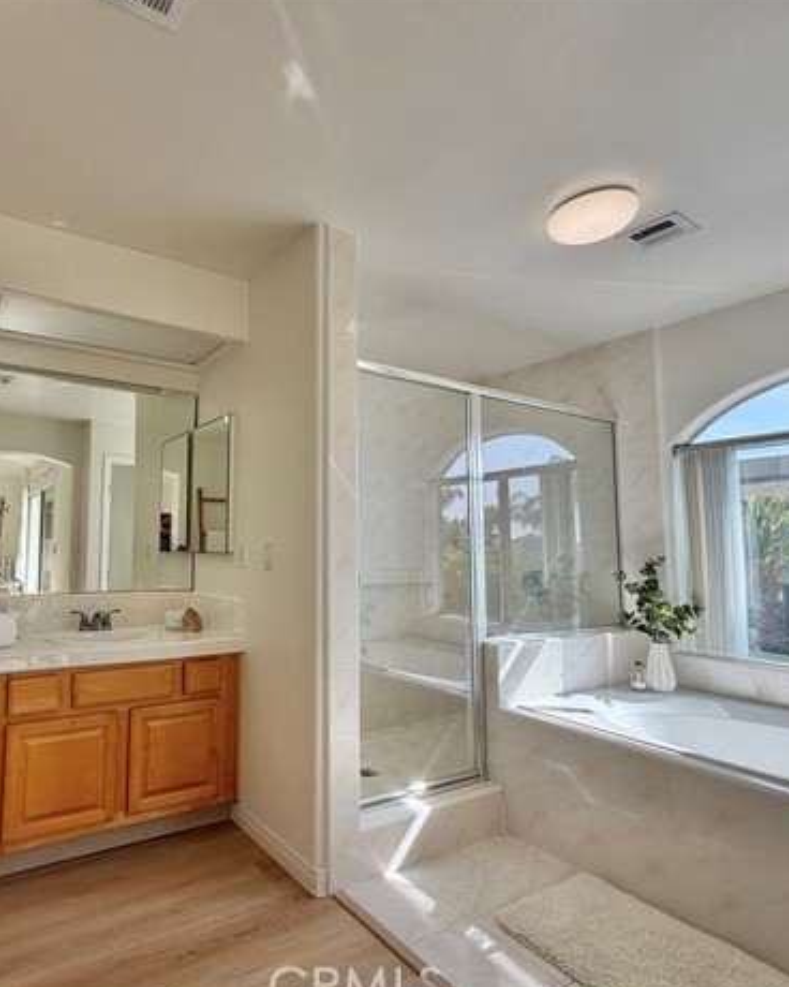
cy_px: 502
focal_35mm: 19
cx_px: 234
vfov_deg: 83.3
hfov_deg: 67.9
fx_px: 555
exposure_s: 1/336
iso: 50
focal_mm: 2.22
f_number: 2.2
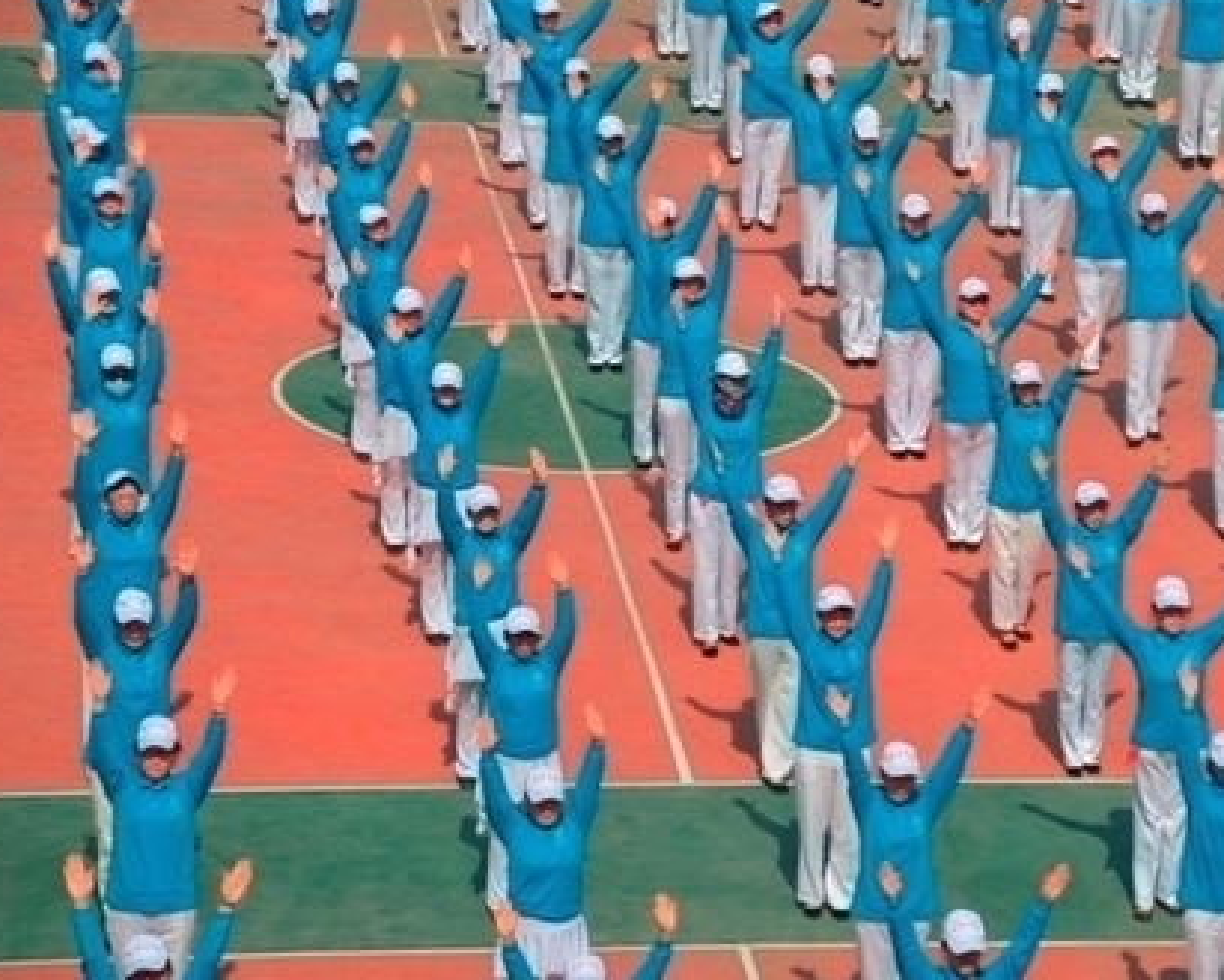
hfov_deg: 12.5
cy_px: 475
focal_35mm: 154
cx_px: 849
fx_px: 5569
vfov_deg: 10.1
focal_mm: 75
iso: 180
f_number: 5.3
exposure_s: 1/1600
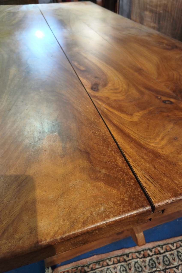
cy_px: 136
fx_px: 182
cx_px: 96
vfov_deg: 73.7
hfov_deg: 53.1
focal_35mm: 24
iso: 800
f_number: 1.7
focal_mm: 5.35
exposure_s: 1/33.3
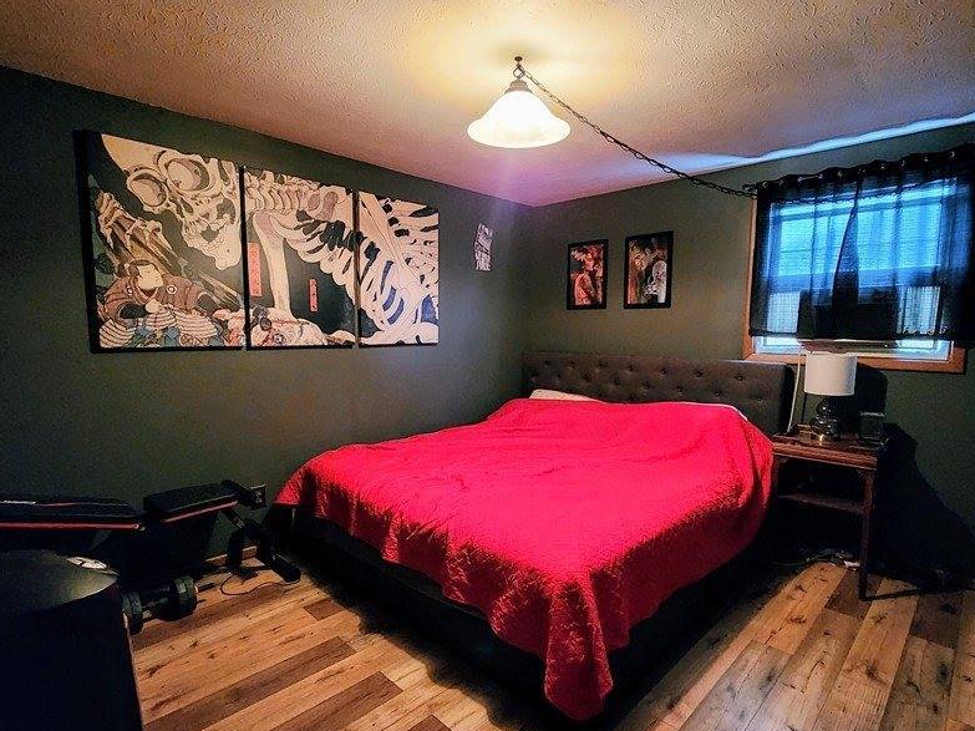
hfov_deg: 91.0
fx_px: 479
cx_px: 499
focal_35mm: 17
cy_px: 380
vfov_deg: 74.7
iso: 1250
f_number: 2.2
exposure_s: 1/24
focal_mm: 2.2
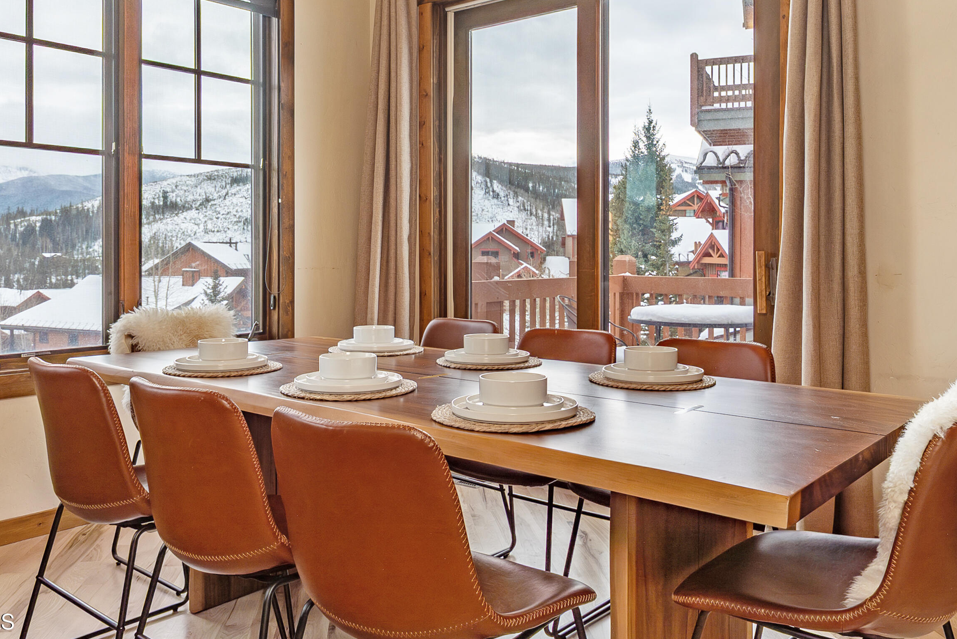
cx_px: 480
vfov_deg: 44.9
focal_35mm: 29
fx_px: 771
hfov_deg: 63.6
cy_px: 271
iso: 100
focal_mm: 16
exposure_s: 1/80
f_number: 10
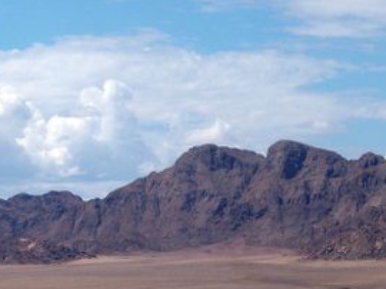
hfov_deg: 7.4
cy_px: 207
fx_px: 2975
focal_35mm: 267
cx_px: 71
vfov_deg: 5.6
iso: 100
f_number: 4
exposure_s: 1/1000
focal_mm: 31.8
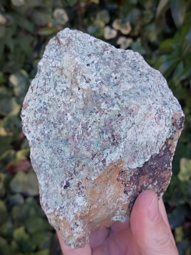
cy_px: 128
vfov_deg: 71.6
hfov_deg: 56.8
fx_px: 177
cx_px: 96
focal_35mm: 24
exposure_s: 1/100
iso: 50
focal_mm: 5.23
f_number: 1.8
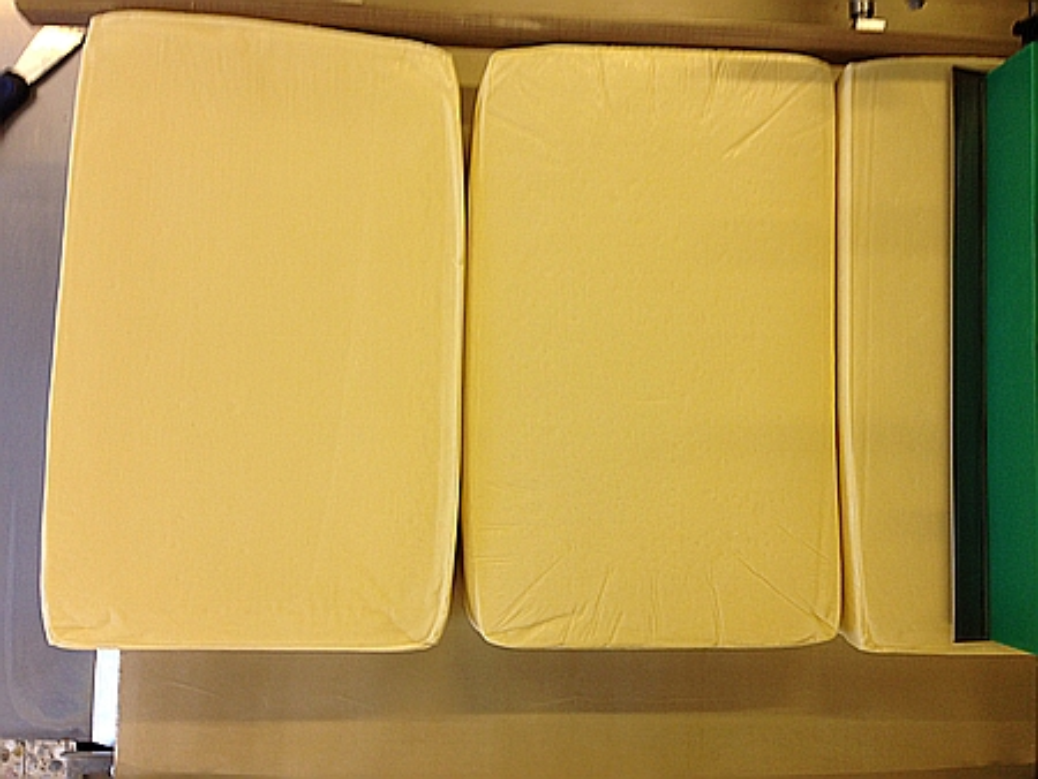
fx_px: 990
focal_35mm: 33
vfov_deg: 43.0
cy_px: 390
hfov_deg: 55.3
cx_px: 519
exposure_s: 1/20
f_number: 2.4
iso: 64
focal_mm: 4.12
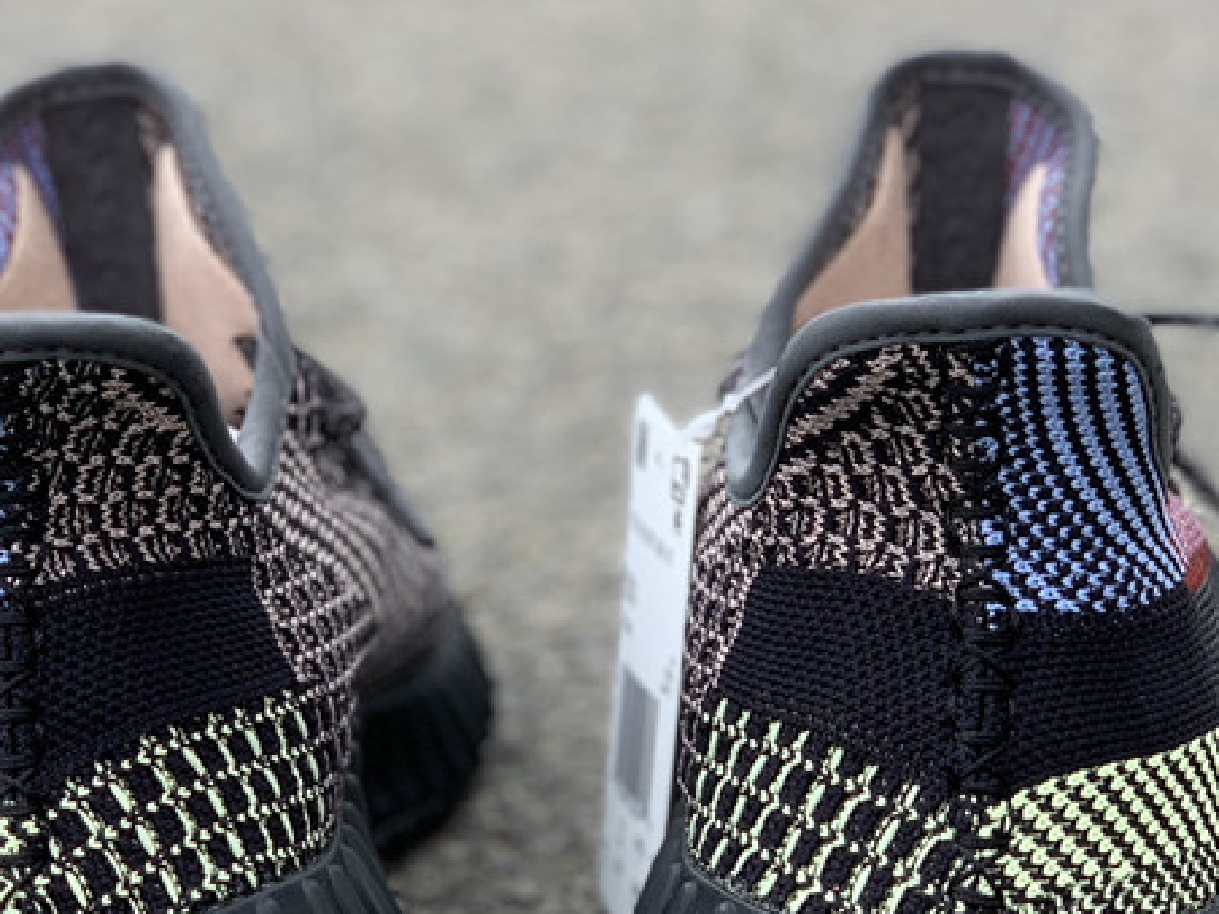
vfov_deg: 16.0
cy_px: 650
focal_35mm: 92
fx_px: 3240
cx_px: 529
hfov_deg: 21.3
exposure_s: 1/122
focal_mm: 6
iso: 25
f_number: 2.4
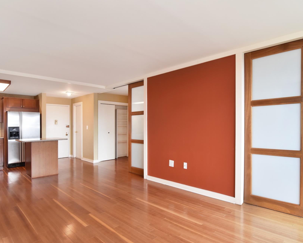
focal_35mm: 20
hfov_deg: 81.5
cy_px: 121
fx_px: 176
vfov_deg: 69.2
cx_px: 152
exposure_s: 1/30
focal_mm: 11
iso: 640
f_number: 11
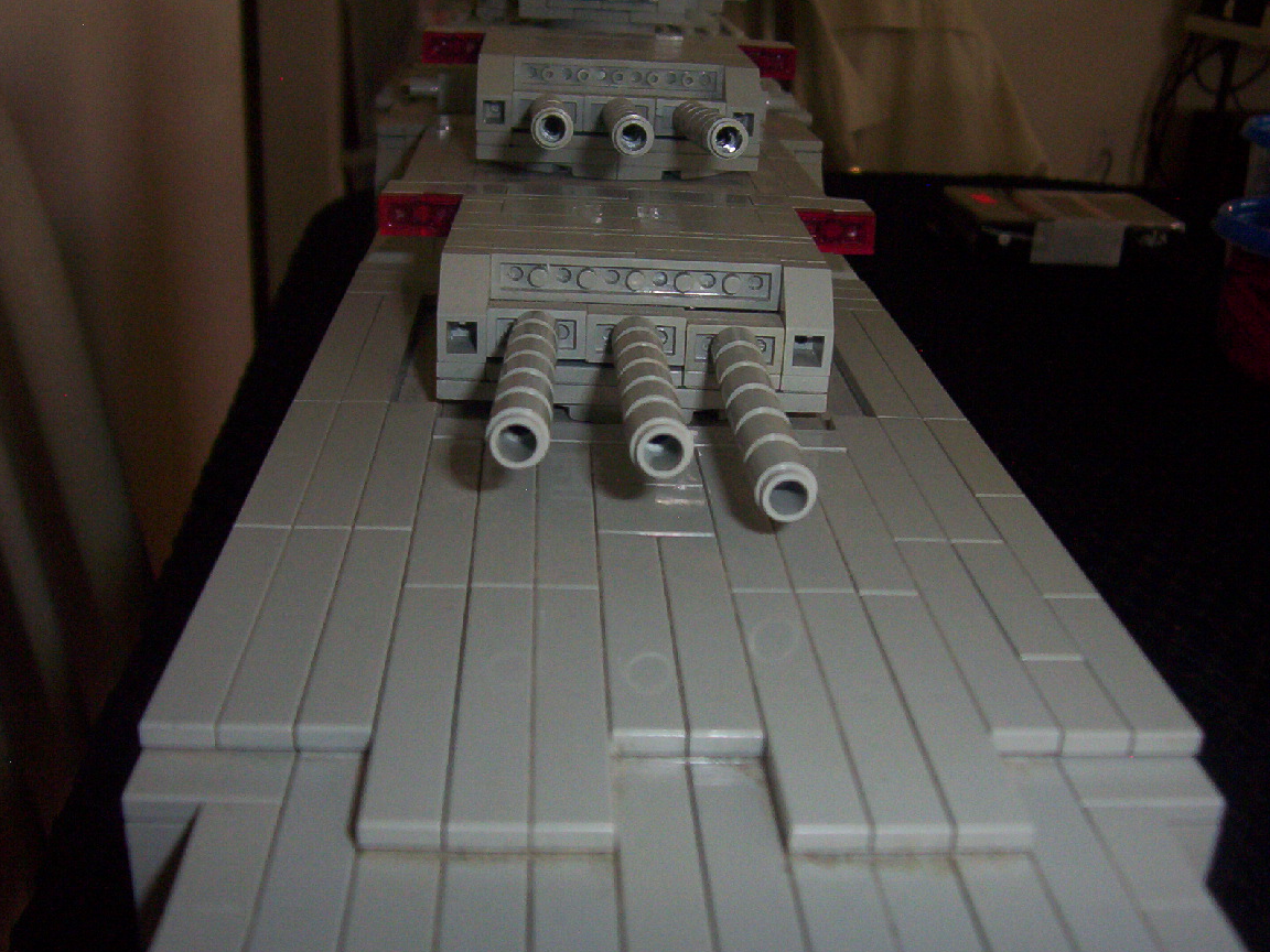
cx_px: 633
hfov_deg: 50.1
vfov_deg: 38.7
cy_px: 477
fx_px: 1357
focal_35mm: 37
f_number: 2.76
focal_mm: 5.54
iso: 140
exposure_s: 1/30
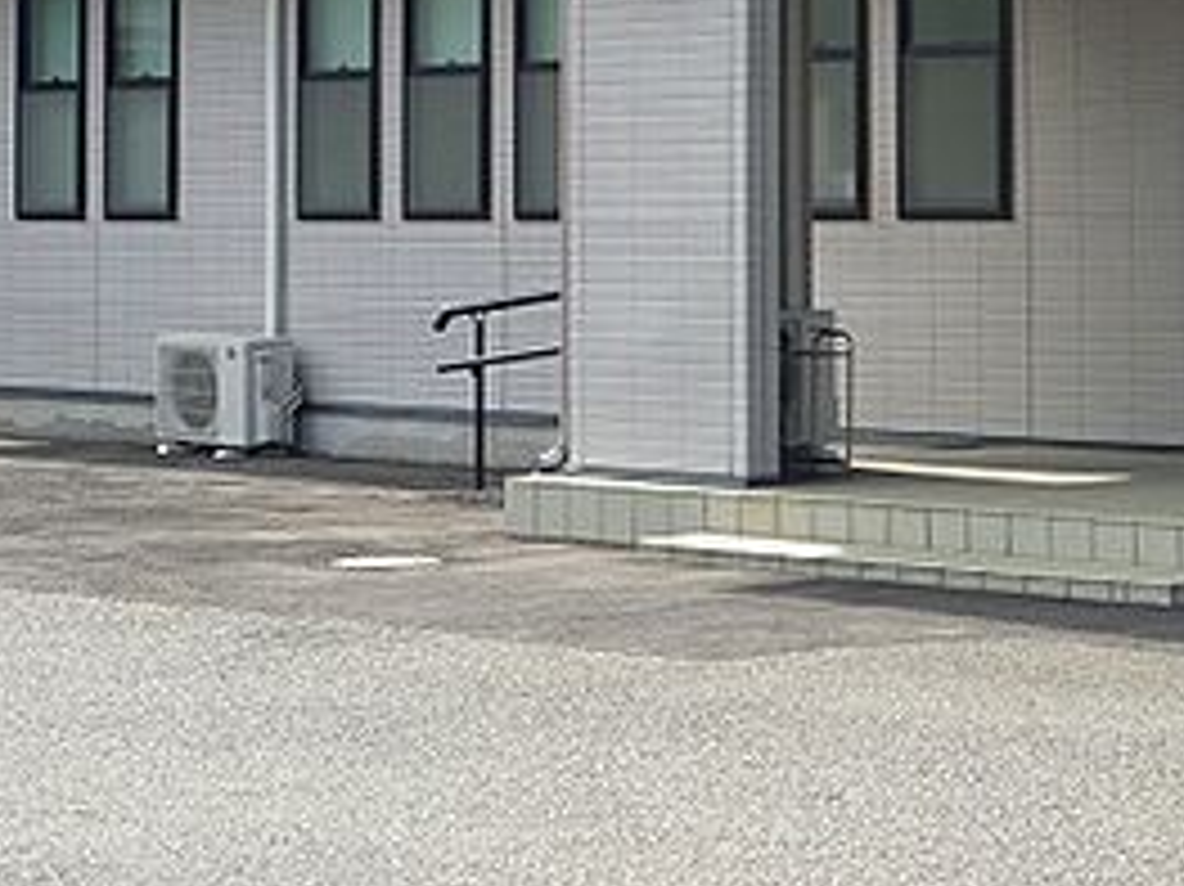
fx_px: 4444
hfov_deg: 14.9
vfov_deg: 11.2
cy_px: -99
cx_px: 1256
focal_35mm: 130
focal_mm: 10.1
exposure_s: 1/250
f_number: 4.4
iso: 100
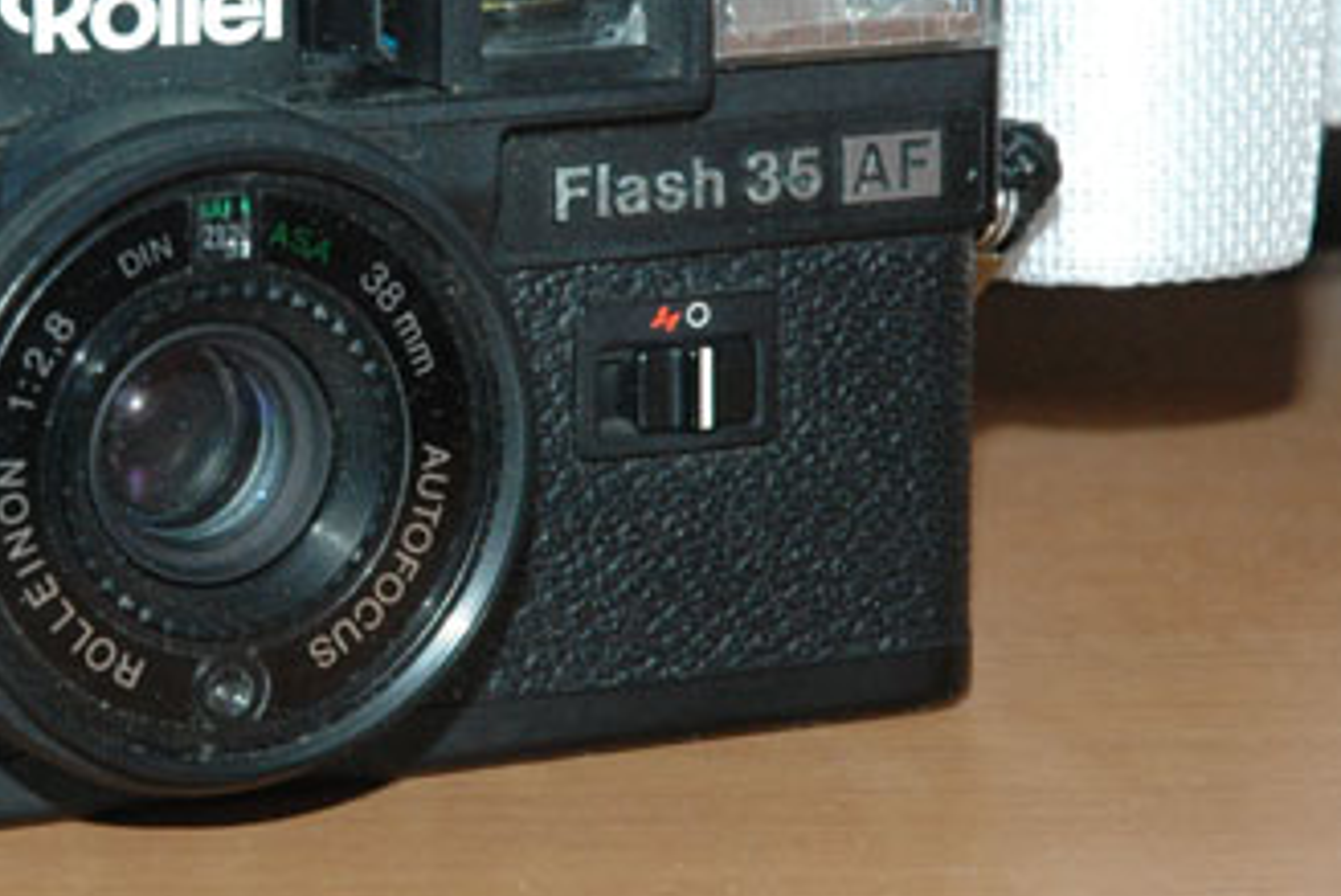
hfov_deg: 10.7
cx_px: 241
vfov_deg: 7.2
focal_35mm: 192
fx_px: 7155
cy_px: 272
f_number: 13
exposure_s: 1/60
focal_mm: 70
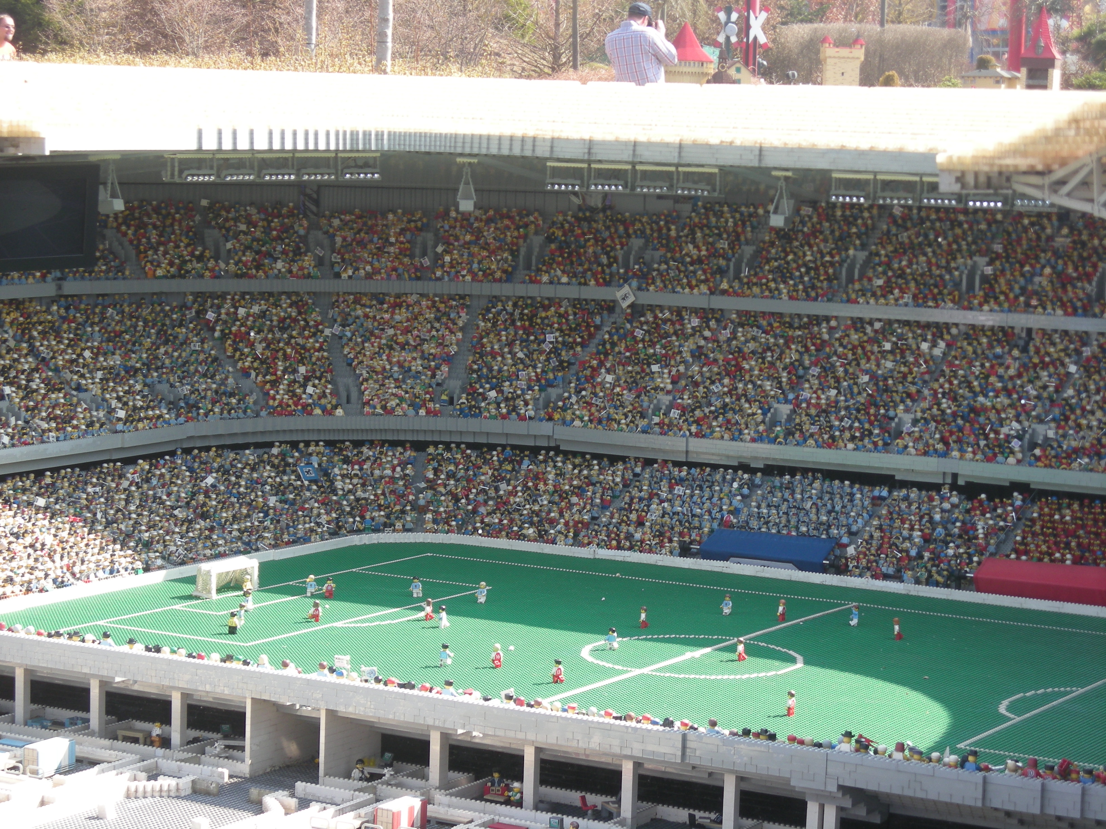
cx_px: 553
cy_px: 414
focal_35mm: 94
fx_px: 3003
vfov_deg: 15.7
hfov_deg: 20.9
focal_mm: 15.3
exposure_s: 1/106
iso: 64
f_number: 4.4
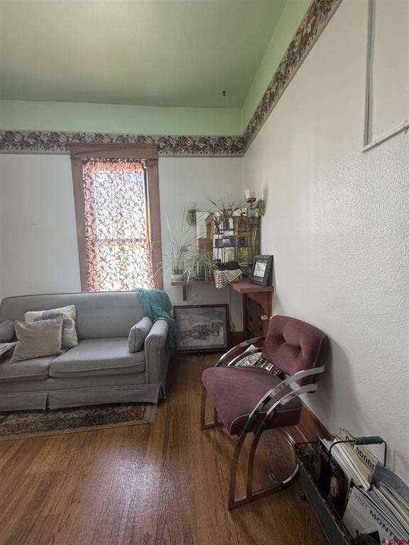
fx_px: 221
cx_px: 204
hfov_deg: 85.7
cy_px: 272
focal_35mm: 14
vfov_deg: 102.1
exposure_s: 1/60
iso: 320
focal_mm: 2.22
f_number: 2.2
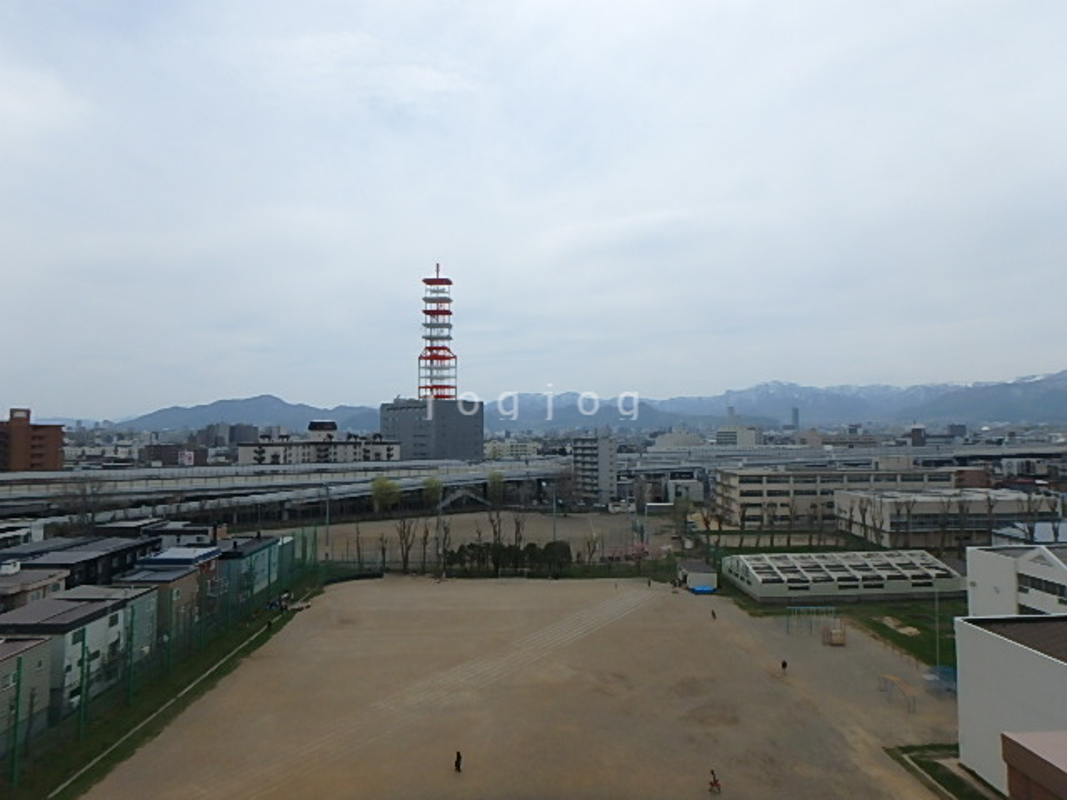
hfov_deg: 79.0
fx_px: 647
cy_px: 400
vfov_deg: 63.4
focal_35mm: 21
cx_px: 534
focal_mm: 3.7
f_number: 6
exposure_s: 1/1000
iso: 125
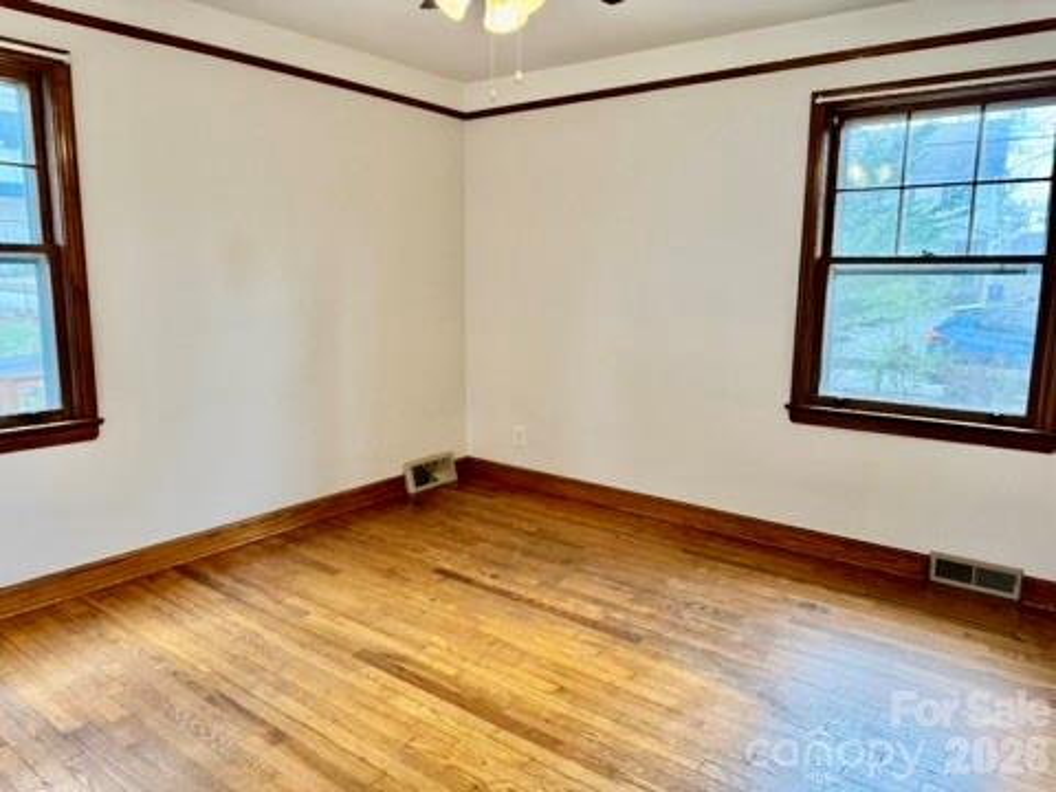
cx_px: 528
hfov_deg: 71.6
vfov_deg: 56.8
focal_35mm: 24
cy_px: 396
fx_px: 732
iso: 160
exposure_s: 1/120
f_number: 1.78
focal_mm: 6.76
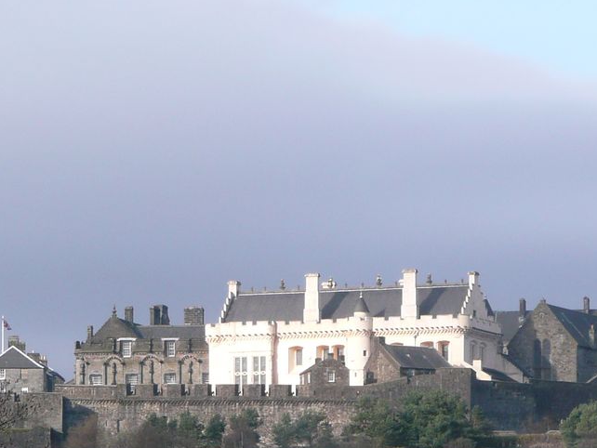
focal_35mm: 405
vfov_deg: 3.7
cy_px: 338
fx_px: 6987
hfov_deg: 4.9
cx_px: 281
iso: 100
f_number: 4.8
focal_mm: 27.9
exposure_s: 1/200
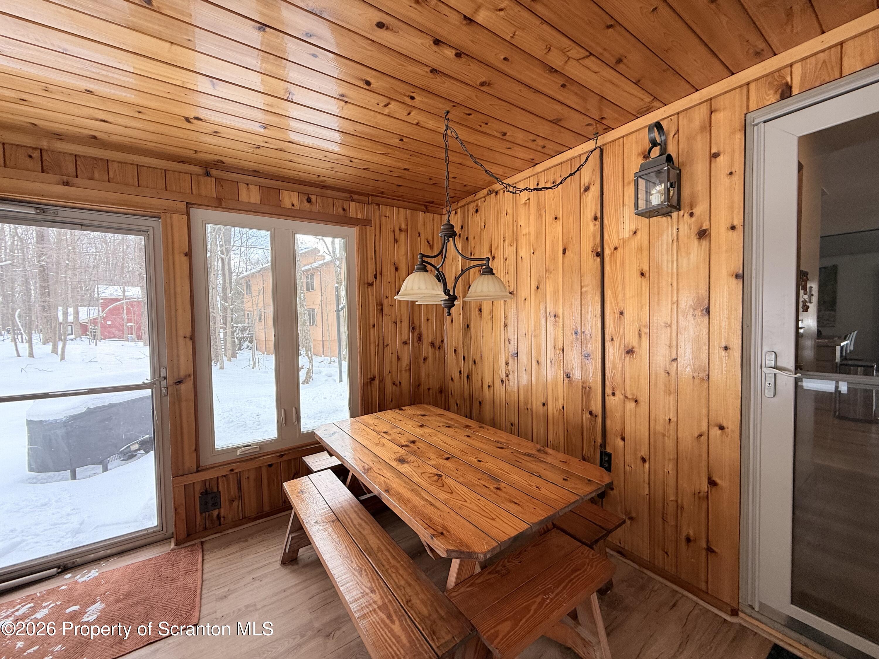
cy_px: 330
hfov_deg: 102.1
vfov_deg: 85.7
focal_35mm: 14
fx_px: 356
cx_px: 440
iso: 64
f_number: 2.2
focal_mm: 2.22
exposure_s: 1/109
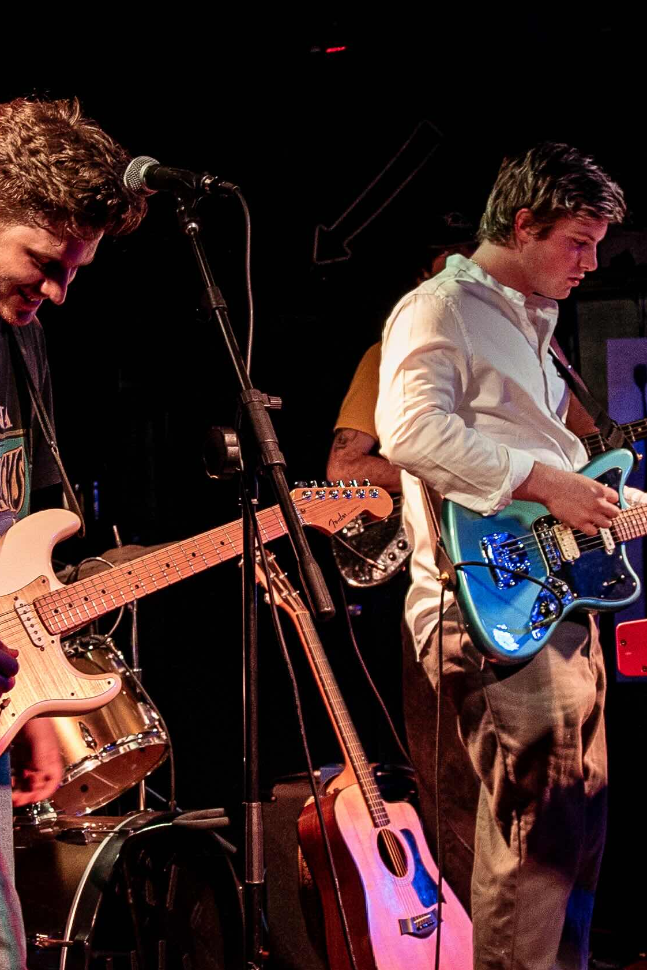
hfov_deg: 17.3
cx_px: 302
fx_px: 2130
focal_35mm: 79
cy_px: 491
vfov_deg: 25.7
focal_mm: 32
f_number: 5
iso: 2500
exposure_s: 1/125
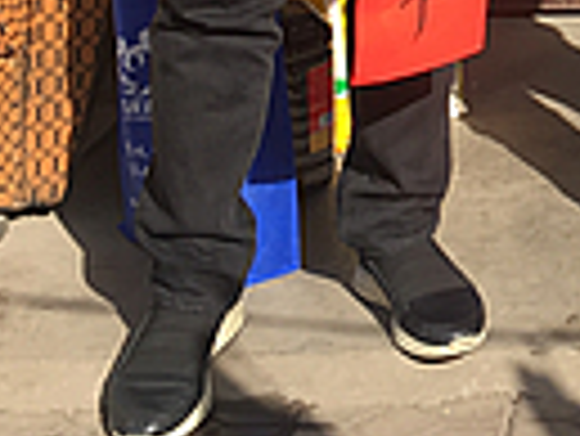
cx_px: 886
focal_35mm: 135
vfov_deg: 10.3
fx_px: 2264
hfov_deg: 13.7
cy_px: -364
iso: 25
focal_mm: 4.15
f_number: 2.2
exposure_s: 1/712
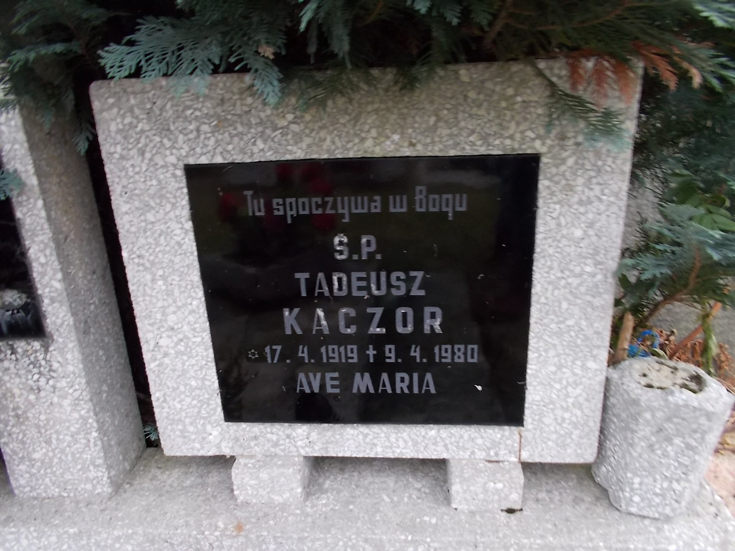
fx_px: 552
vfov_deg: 53.1
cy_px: 276
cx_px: 368
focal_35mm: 26
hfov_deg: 67.3
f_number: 3.2
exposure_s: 1/25
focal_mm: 4.6
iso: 180
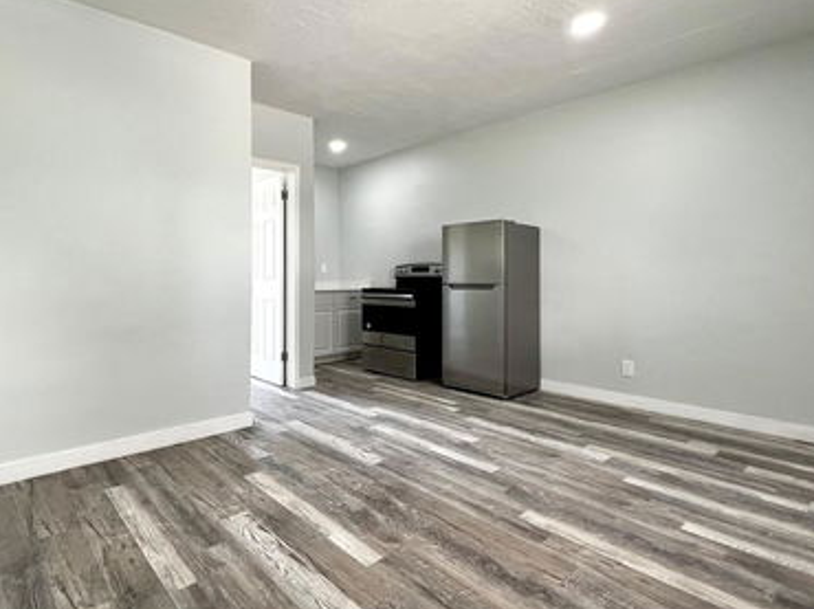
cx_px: 315
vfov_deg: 71.3
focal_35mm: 18
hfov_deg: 86.4
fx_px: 423
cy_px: 273
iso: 160
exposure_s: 1/120
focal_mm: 1.57
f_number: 1.8
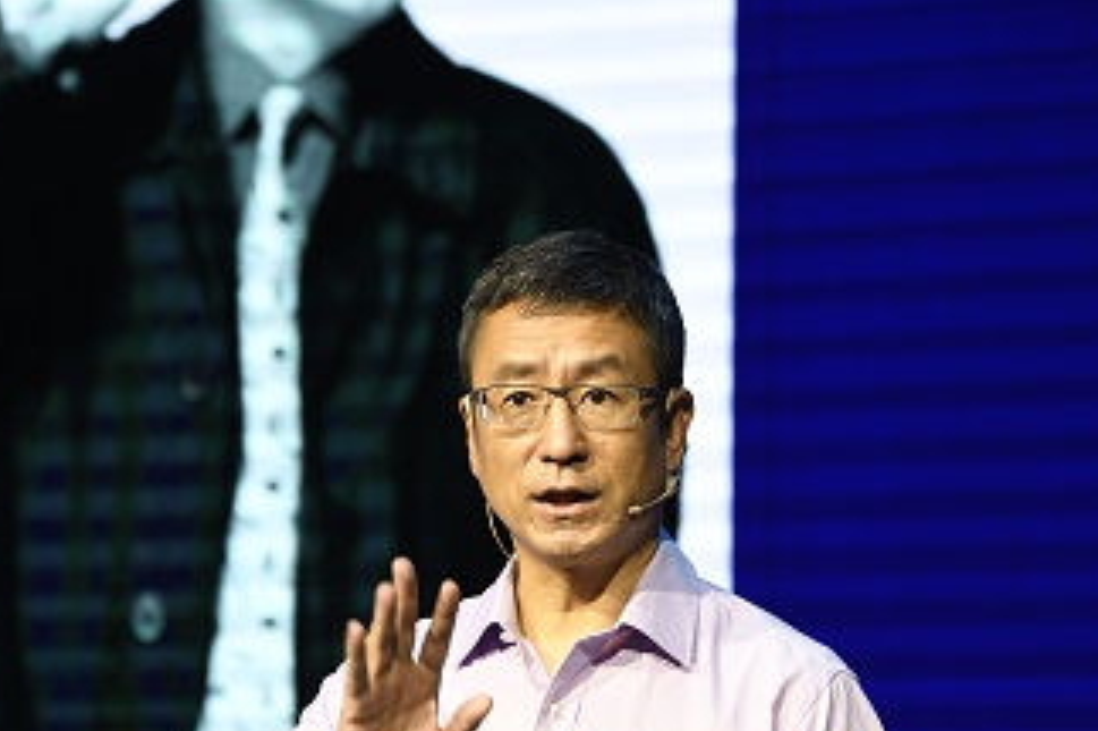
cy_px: 503
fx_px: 7224
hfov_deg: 8.7
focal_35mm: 237
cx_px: 496
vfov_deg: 5.8
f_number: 6.3
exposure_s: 1/160
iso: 1000
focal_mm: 170
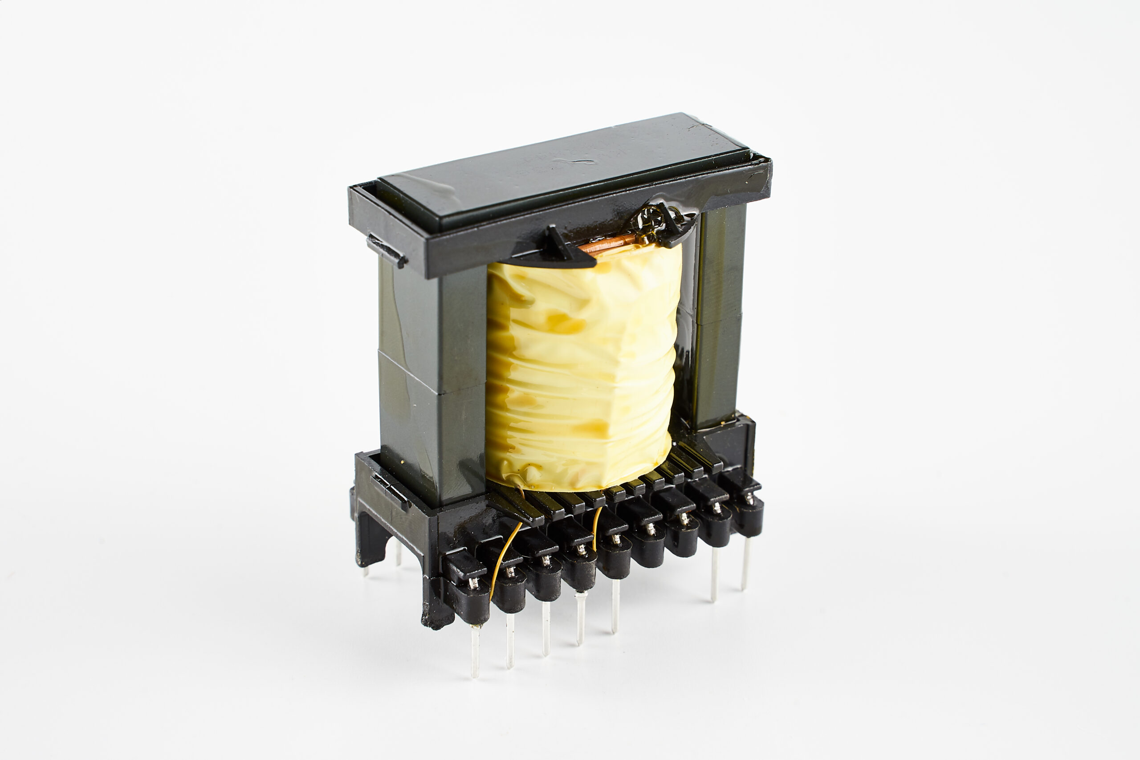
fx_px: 2375
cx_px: 570
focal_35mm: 75
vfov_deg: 18.2
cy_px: 380
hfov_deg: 27.0
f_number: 16
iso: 100
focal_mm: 75
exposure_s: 1/8
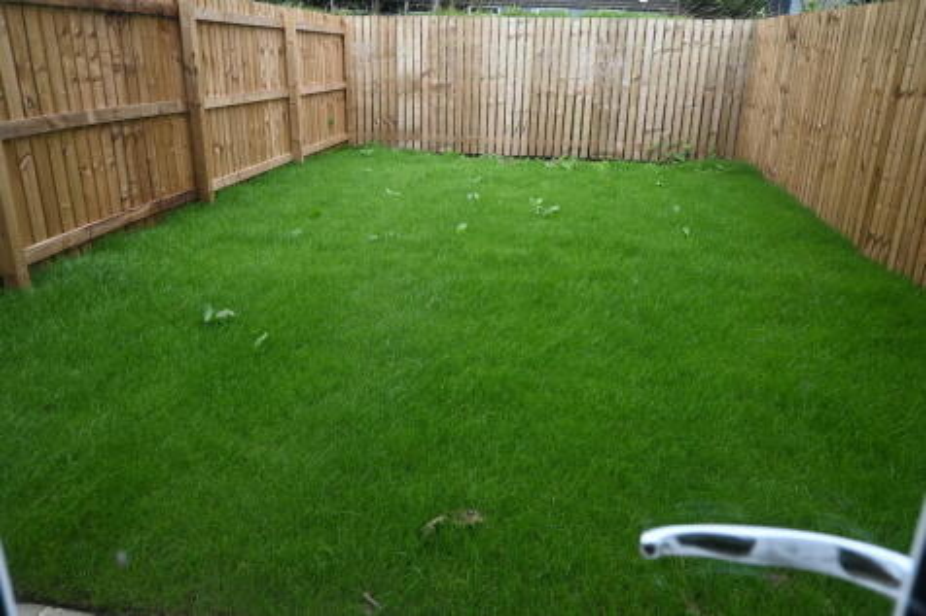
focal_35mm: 24
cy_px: 308
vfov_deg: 53.1
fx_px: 617
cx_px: 463
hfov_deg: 73.8
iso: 125
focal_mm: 16
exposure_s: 1/100
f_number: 5
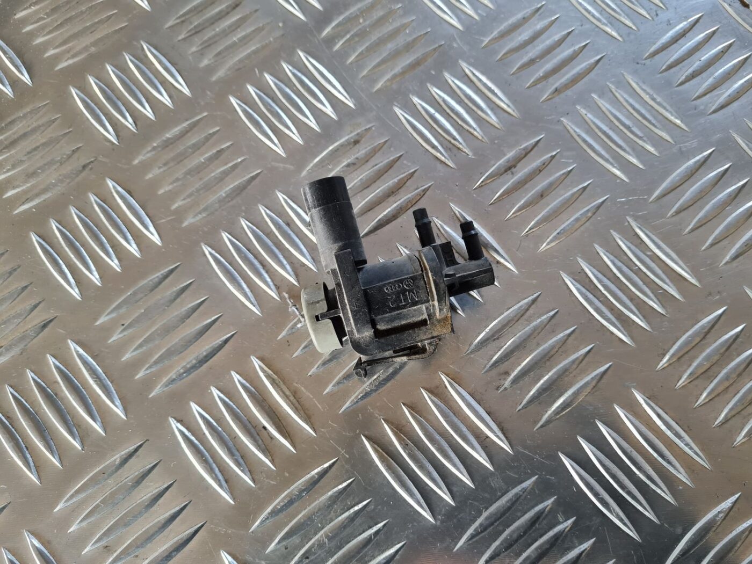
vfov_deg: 53.1
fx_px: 565
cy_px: 282
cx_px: 376
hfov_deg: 67.3
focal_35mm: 26
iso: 200
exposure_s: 1/50
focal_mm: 5.4
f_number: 1.8
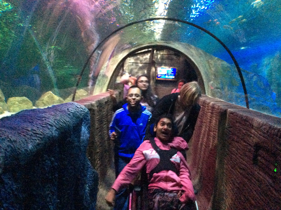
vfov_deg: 44.1
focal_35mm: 32
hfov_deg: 56.9
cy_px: 105
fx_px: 259
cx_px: 140
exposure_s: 1/17
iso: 800
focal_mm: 3.3
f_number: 2.4
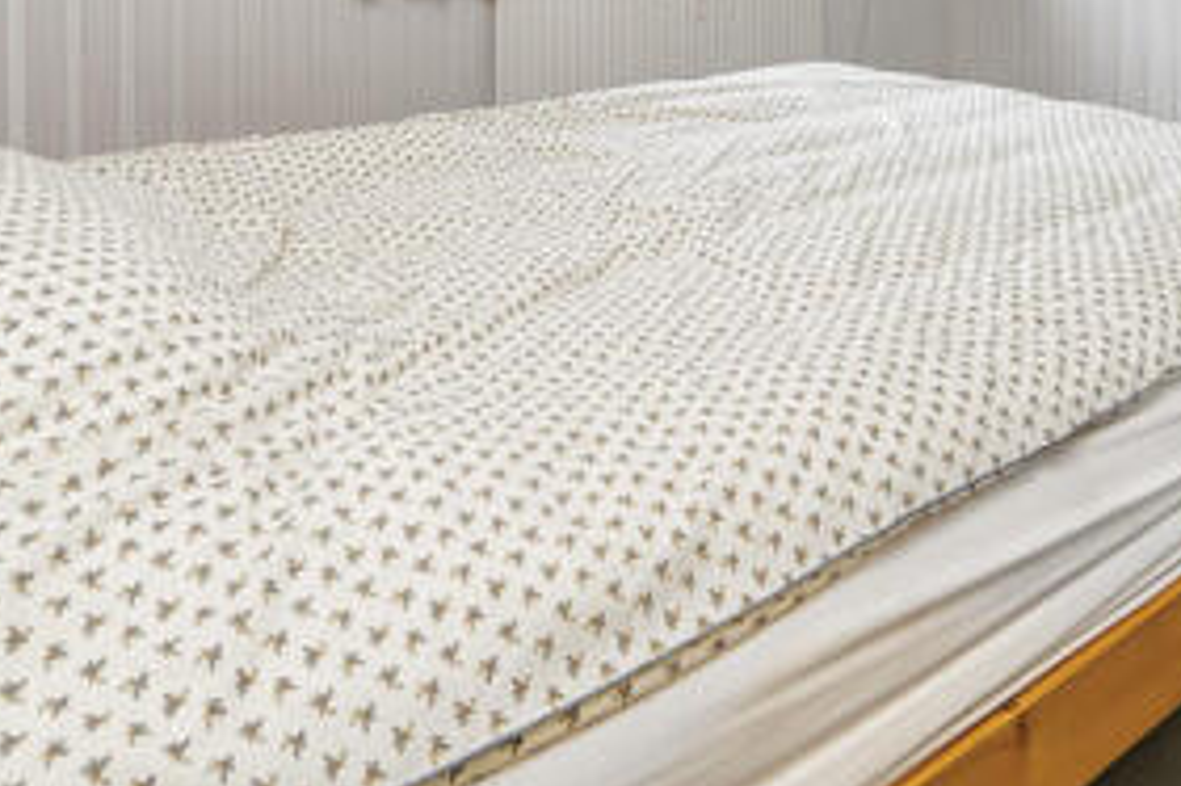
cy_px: -69
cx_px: 704
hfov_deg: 64.9
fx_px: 918
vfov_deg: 38.7
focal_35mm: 28
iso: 320
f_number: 9
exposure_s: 1/8
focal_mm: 12
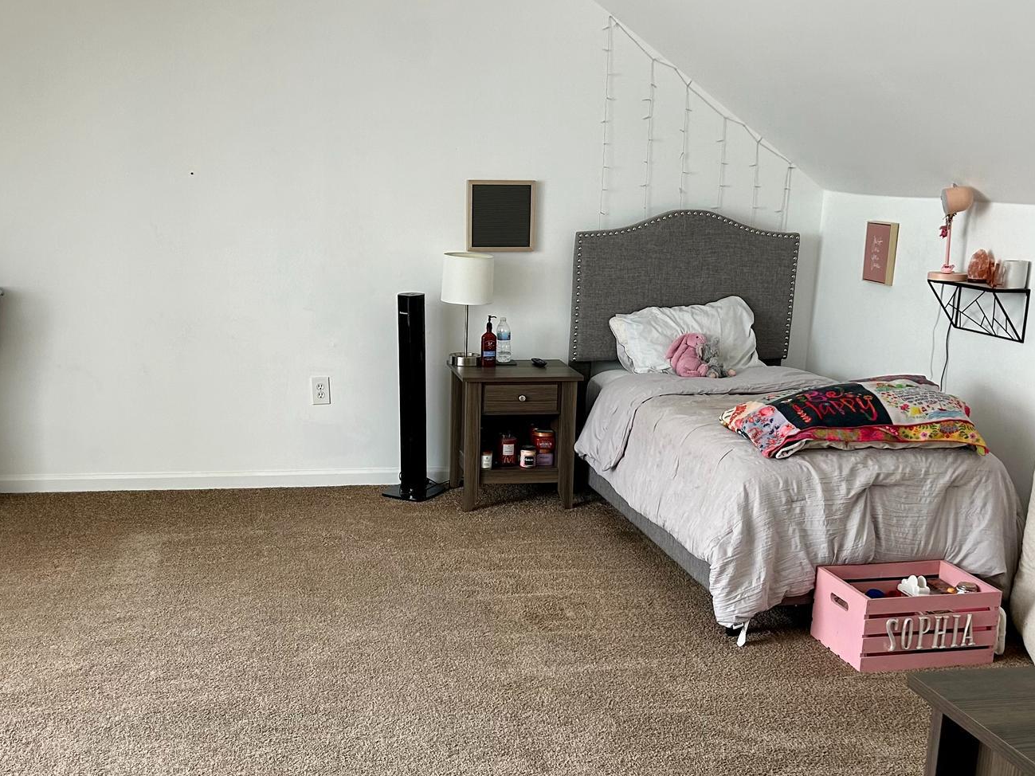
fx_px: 1226
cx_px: 481
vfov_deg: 34.9
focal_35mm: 41
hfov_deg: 45.7
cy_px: 496
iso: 125
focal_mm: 5.7
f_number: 1.5
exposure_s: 1/121
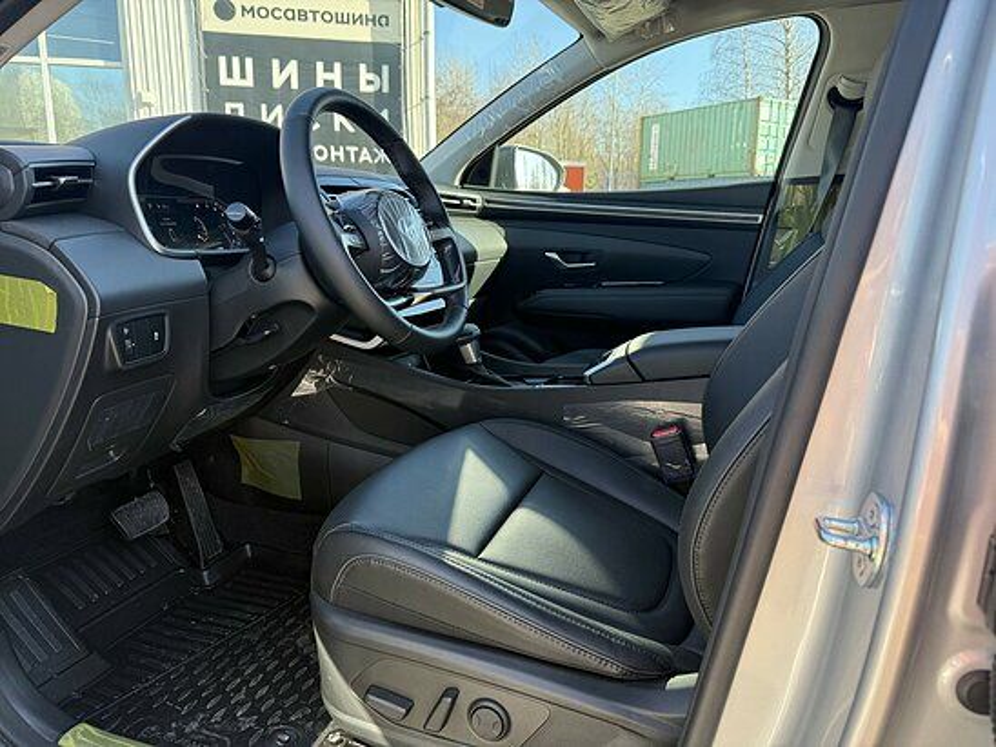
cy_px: 374
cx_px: 498
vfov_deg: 56.8
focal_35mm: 24
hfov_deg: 71.6
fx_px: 691
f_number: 1.78
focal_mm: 6.76
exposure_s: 1/246
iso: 100
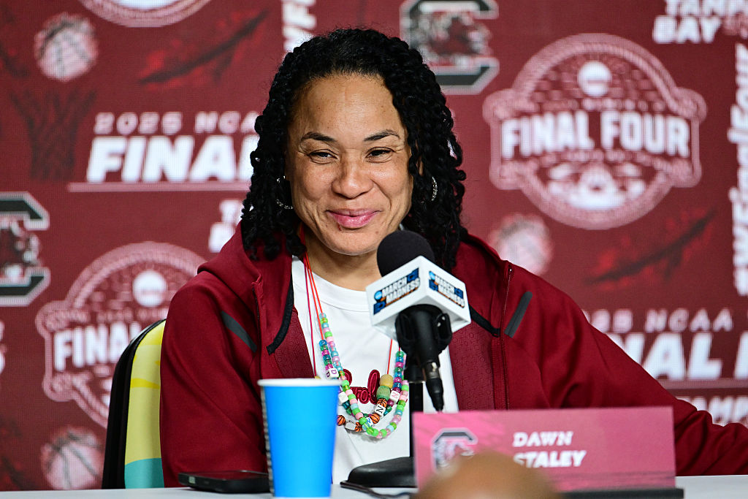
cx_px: 374
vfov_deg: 3.4
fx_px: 8312
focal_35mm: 400
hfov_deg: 5.2
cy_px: 250
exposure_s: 1/640
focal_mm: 400
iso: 5000
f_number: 4.5
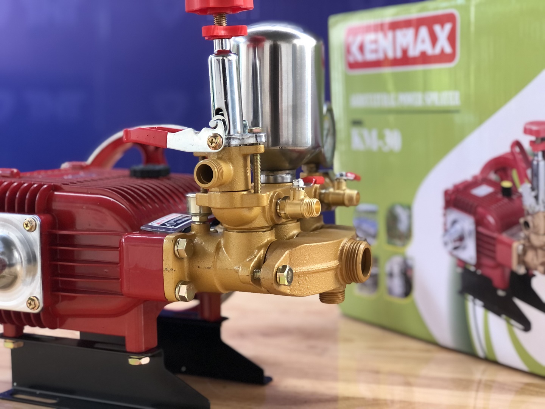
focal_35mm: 57
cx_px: 272
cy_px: 204
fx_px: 897
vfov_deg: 25.7
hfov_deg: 33.8
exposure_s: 1/30
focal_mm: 6.6
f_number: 2.8
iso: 50
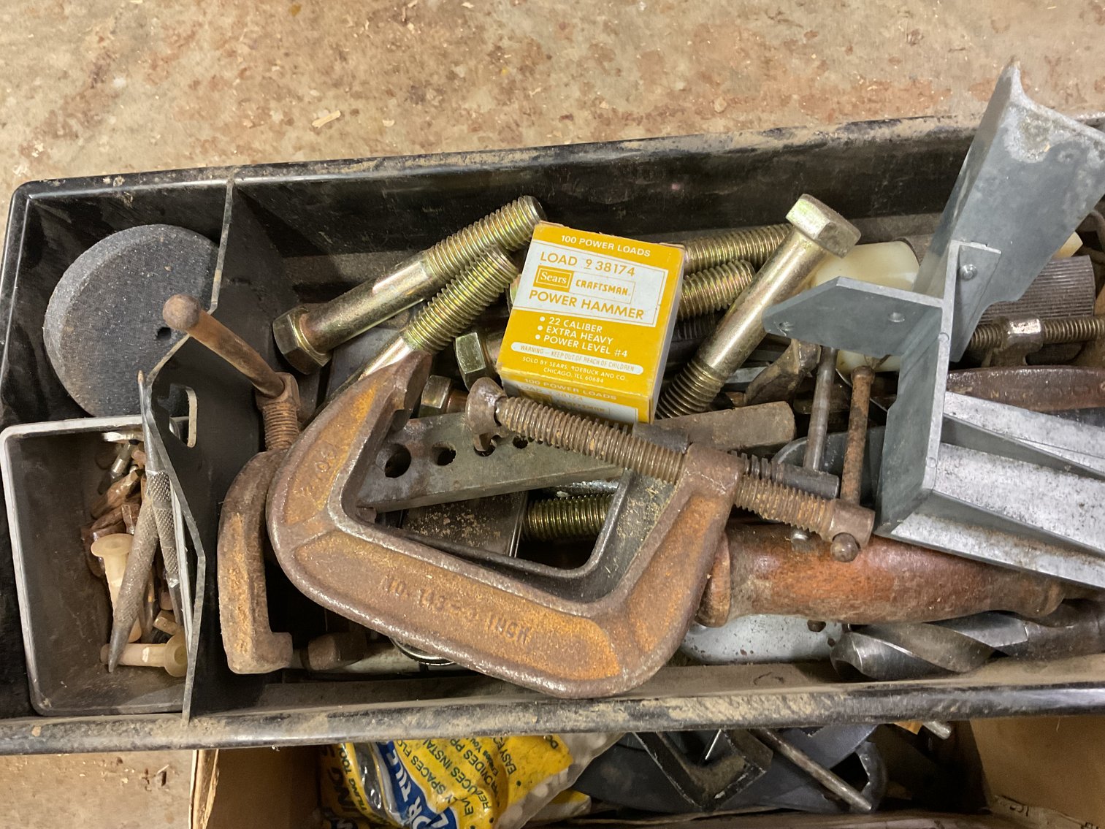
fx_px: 926
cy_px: 414
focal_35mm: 29
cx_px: 552
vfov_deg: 48.2
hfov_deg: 61.7
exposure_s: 1/40
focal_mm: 3
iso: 250
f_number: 1.8
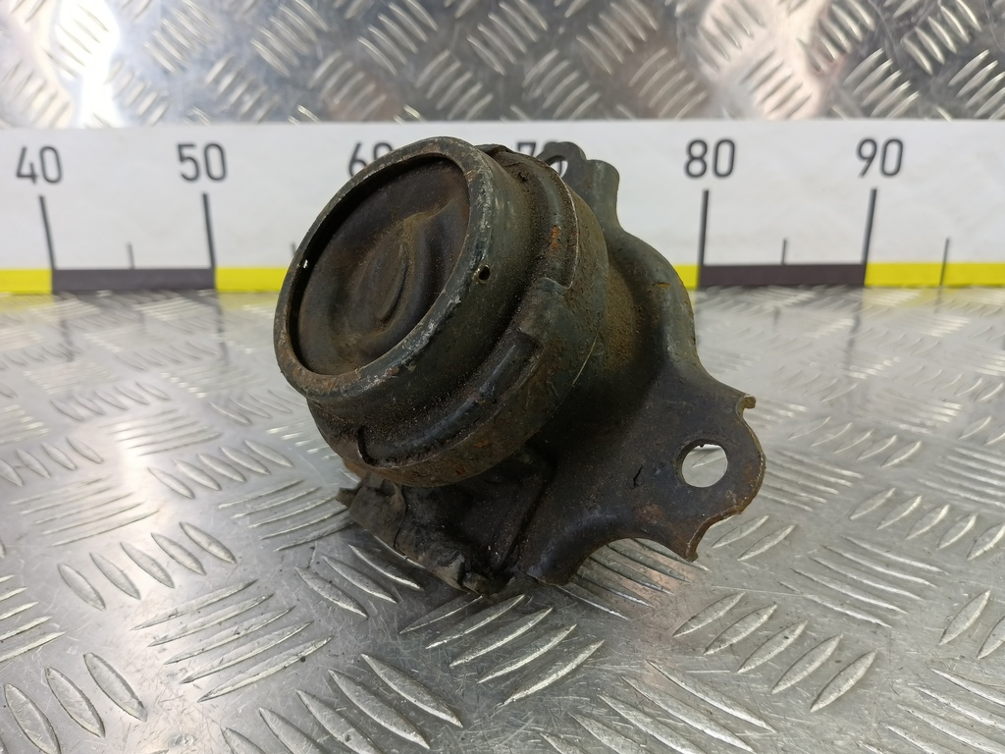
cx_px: 502
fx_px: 668
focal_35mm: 23
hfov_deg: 73.9
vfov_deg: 58.9
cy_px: 377
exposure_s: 1/50
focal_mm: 4.11
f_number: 1.6
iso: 171
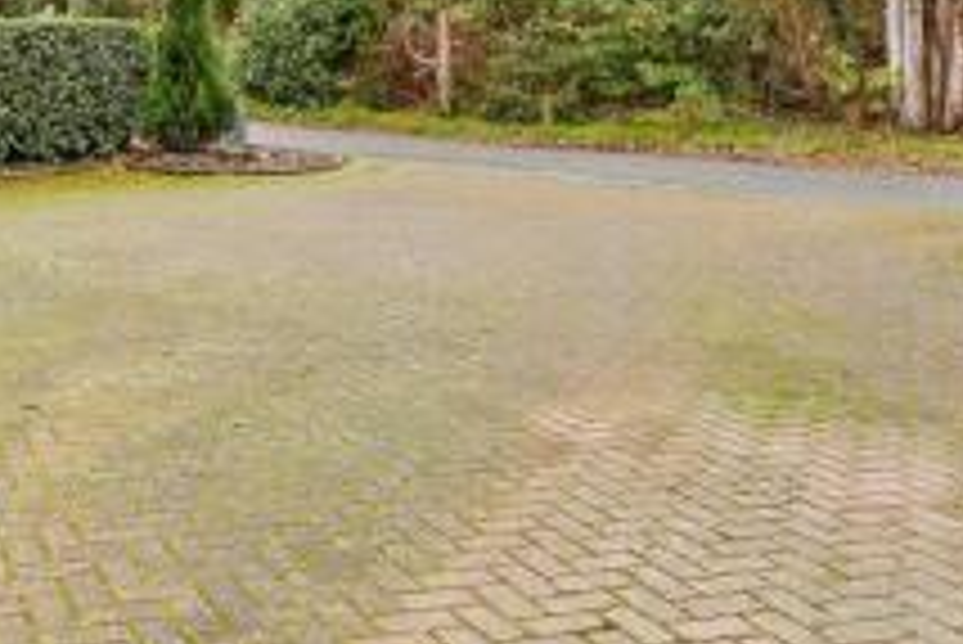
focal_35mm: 46
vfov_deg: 28.7
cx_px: 232
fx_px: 1231
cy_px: 128
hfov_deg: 41.4
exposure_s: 1/25
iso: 160
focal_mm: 10
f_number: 8
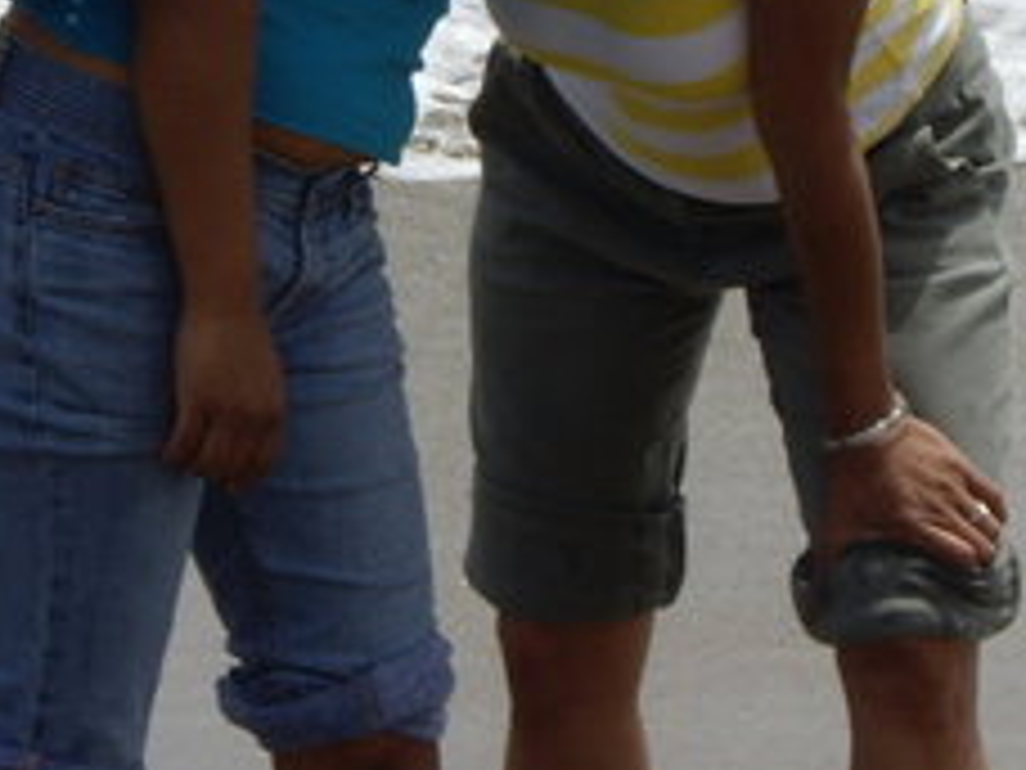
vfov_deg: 4.6
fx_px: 9485
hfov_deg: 6.2
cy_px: -243
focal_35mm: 320
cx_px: 630
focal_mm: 18.6
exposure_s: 1/160
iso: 50
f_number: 8.3
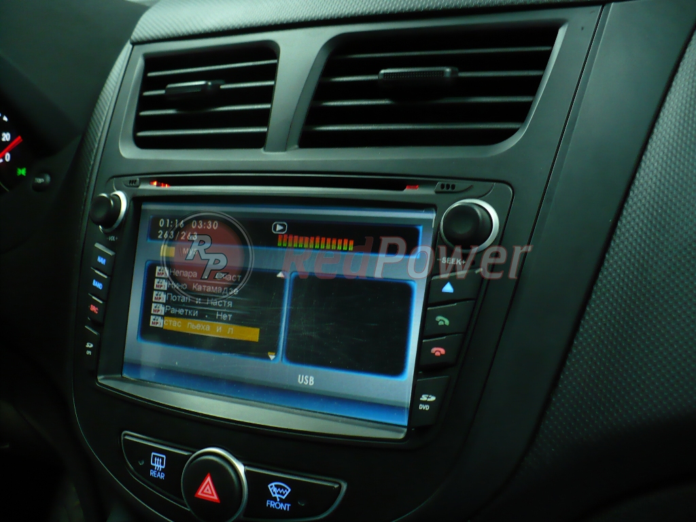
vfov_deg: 38.7
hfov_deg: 50.1
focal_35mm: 37
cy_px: 261
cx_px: 348
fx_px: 744
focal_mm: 6.1
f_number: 2.8
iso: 200
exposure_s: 1/8
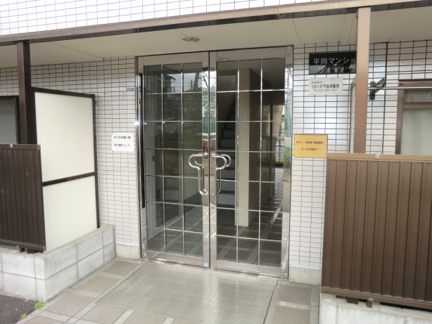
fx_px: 312
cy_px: 165
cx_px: 216
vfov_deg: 54.9
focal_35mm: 25
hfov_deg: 69.4
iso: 80
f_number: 3.2
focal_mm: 4.3
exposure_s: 1/125
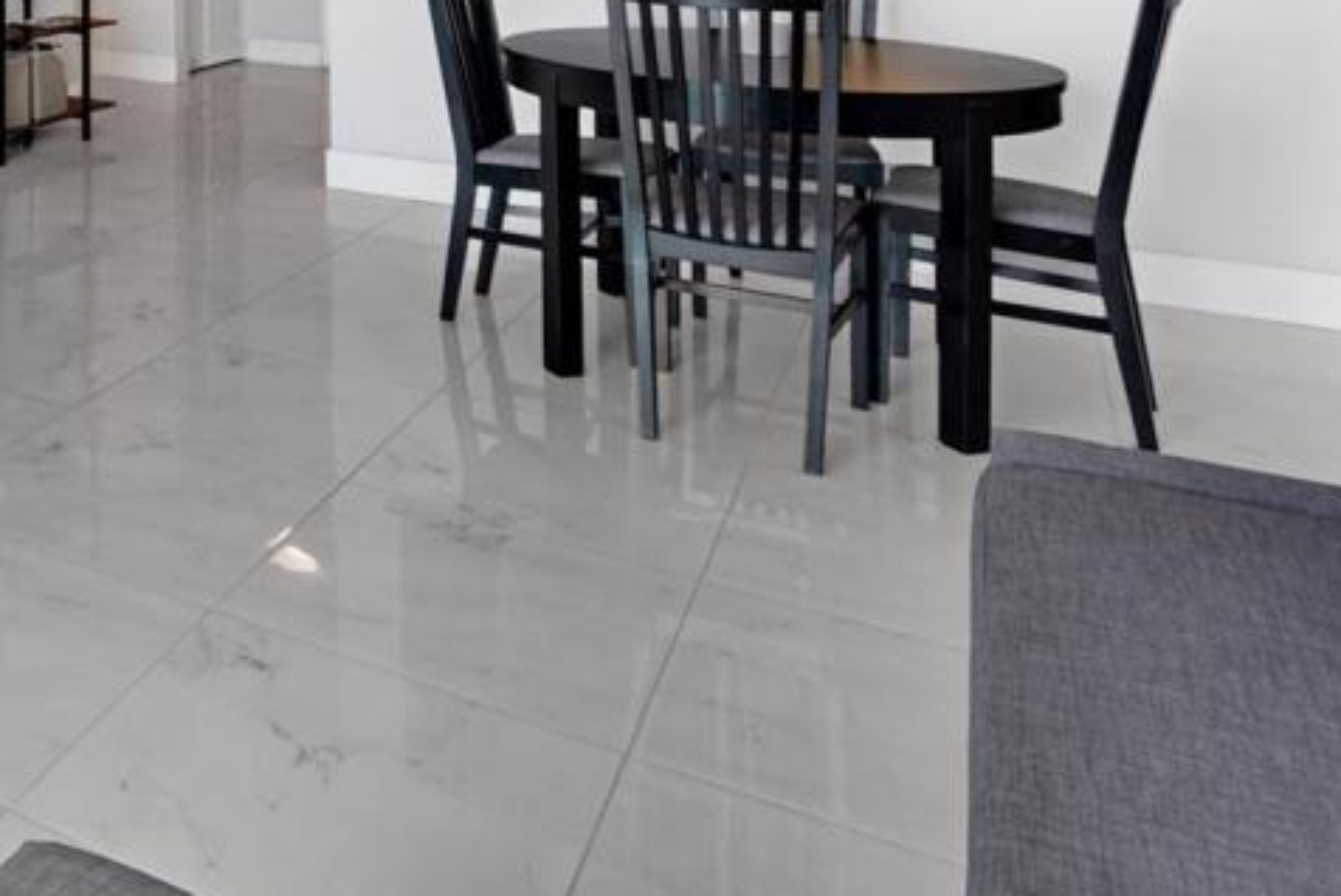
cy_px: 6
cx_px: -146
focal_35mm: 34
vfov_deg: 35.3
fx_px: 1267
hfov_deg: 43.0
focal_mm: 10
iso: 250
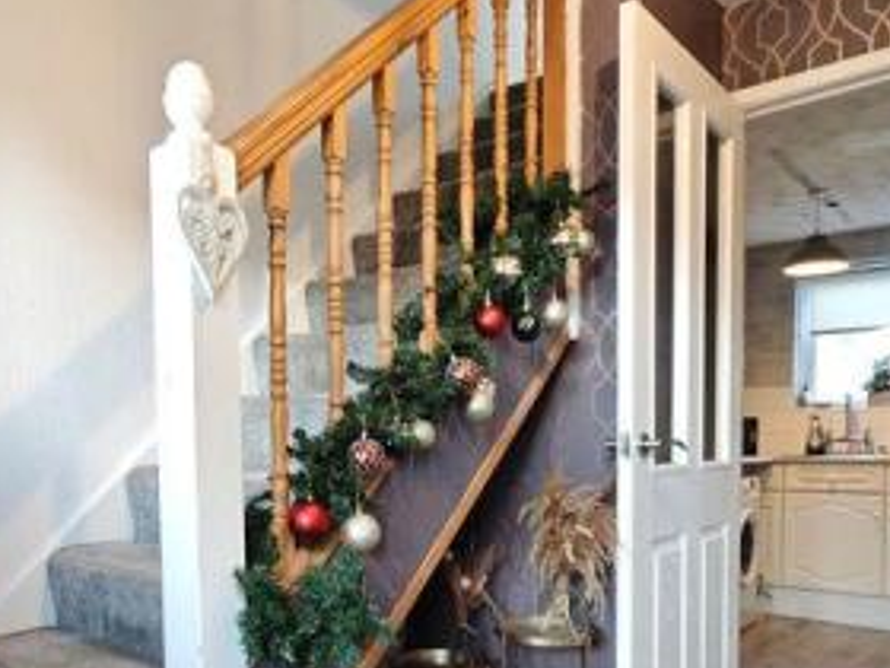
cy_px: 476
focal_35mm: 25
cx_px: 377
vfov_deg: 53.1
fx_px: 643
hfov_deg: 69.0
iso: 200
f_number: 1.8
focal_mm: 2.03
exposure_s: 1/33.3
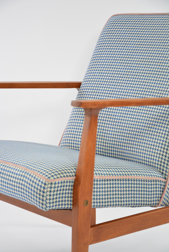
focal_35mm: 93
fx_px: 654
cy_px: 126
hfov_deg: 14.7
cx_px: 84
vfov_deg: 21.9
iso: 500
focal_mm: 62
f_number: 5.3
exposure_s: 1/100
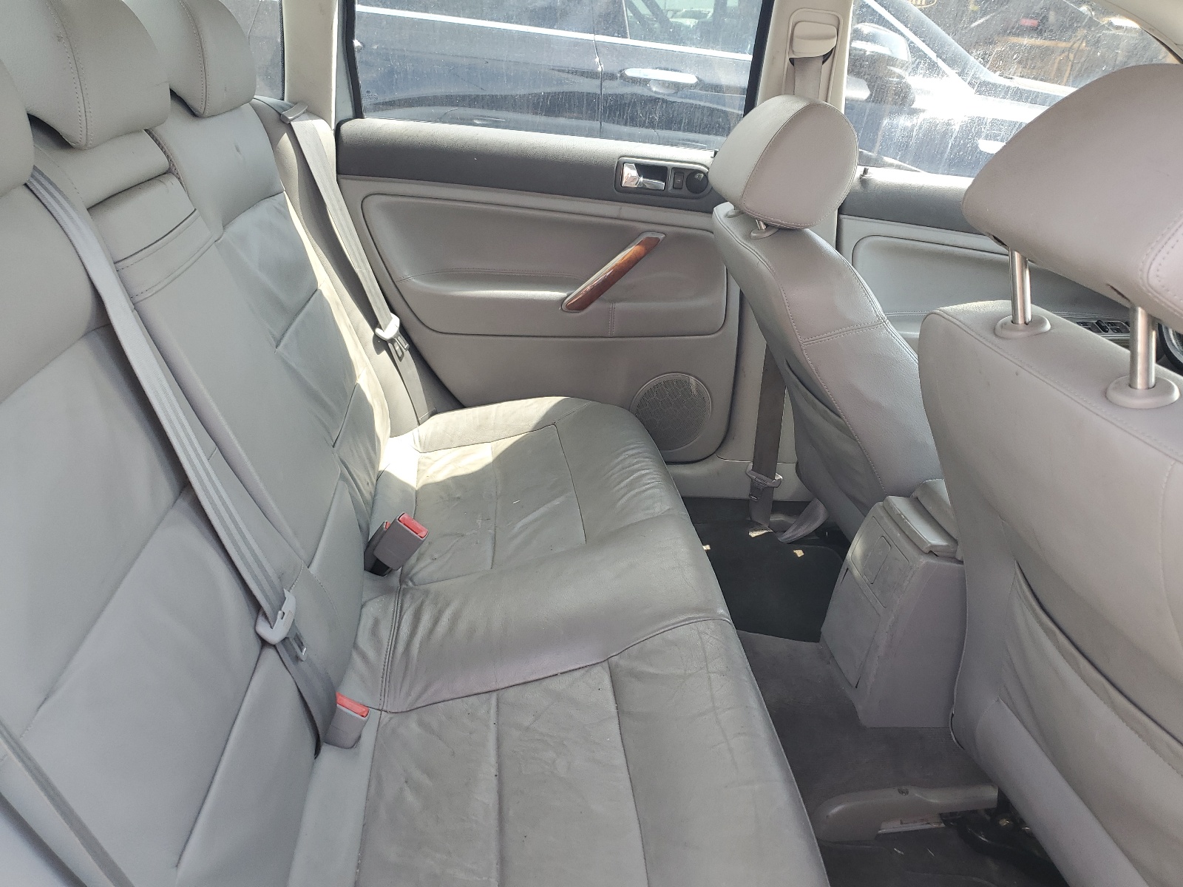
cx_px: 592
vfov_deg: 53.1
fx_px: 889
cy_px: 444
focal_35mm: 26
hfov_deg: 67.3
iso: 51
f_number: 1.5
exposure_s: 1/120
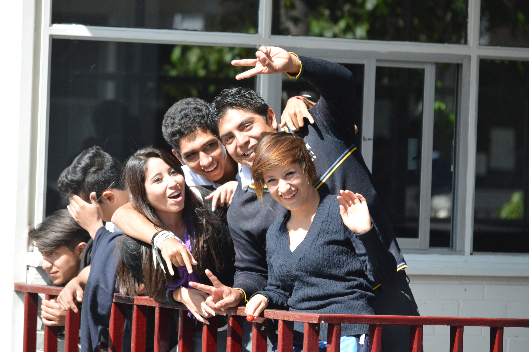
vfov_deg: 4.9
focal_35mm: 278
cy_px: 176
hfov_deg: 7.4
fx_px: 4074
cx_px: 264
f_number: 5.6
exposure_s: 1/2000
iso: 1600
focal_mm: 185
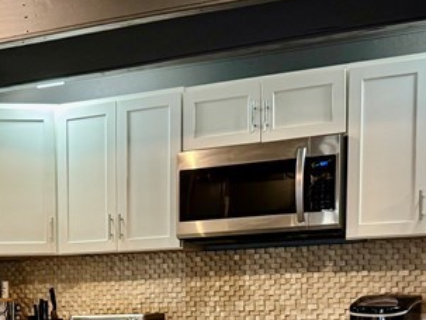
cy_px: 406
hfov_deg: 23.0
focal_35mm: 81
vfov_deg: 17.2
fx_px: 998
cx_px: -10
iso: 320
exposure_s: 1/60
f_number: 1.78
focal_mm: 6.76
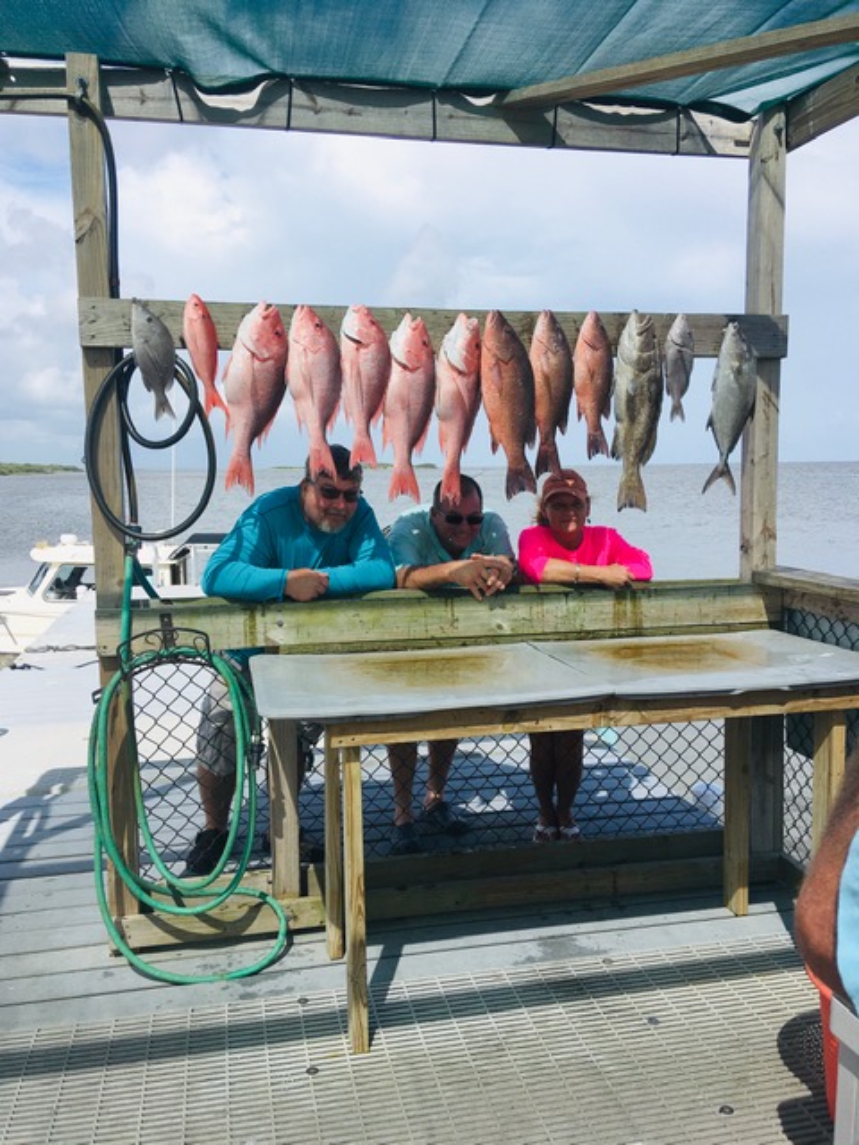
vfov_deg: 61.7
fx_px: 960
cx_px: 430
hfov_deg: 48.2
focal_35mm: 29
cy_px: 572
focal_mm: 4.15
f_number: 2.2
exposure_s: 1/2481
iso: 25
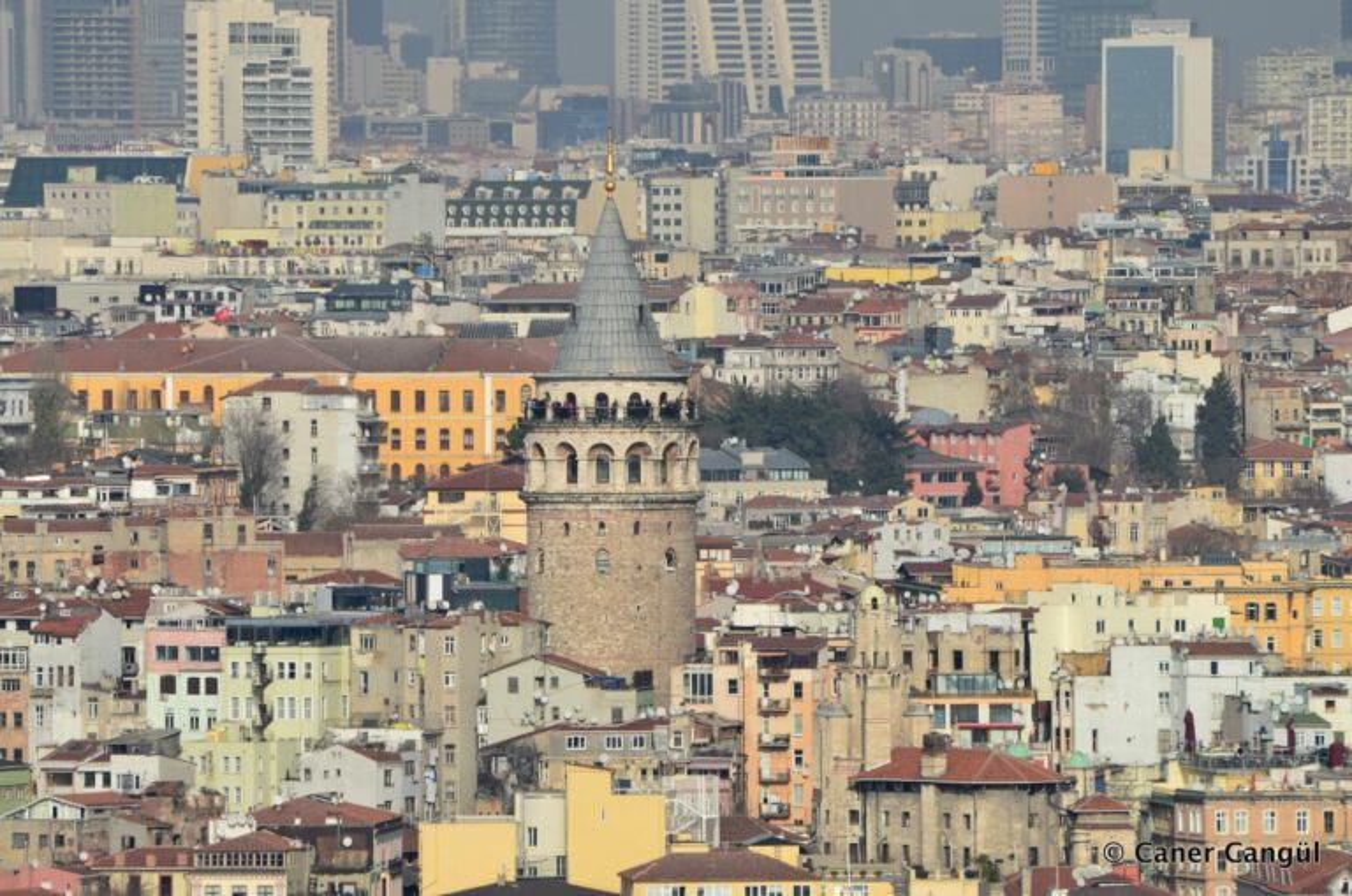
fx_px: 16868
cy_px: 448
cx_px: 676
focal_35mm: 450
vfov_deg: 3.0
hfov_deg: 4.6
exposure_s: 1/800
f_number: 8
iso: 200
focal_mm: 300
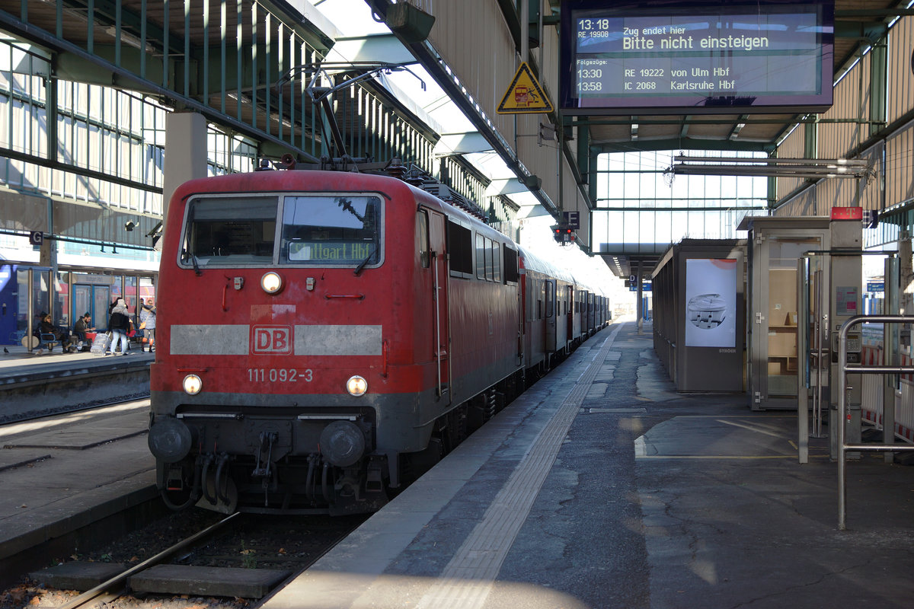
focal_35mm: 52
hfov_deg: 37.9
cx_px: 457
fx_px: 1333
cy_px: 304
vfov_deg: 25.8
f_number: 3.2
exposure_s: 1/200
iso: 100
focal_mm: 35
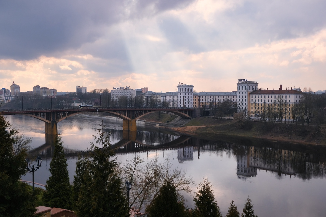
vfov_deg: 31.2
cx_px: 163
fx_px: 389
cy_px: 108
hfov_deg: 45.4
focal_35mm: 43
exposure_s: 1/420
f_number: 8
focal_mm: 28.8
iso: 320
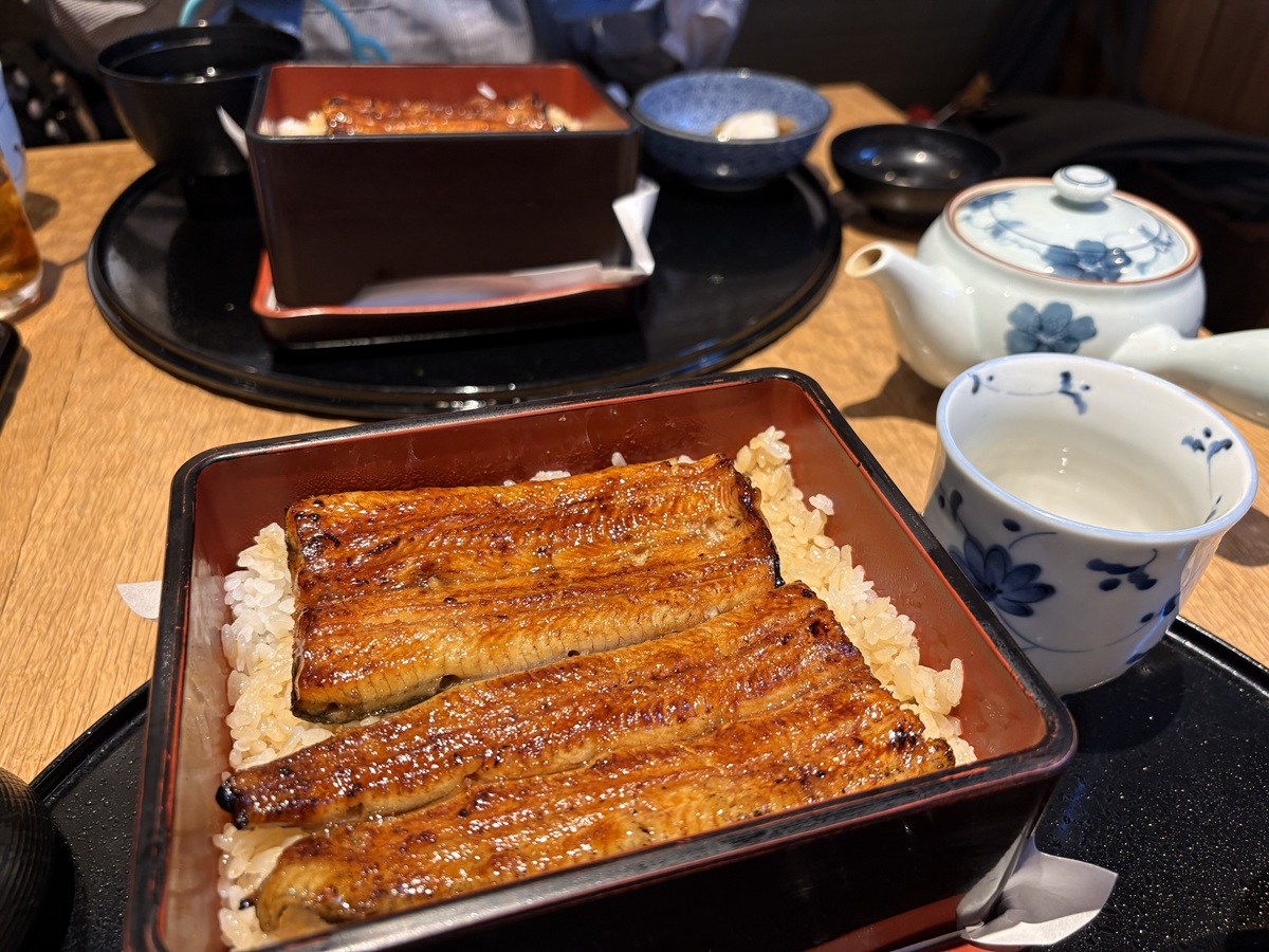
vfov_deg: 53.1
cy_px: 476
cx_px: 634
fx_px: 953
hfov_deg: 67.3
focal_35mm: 26
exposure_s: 1/50
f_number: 1.6
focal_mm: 5.96
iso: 125
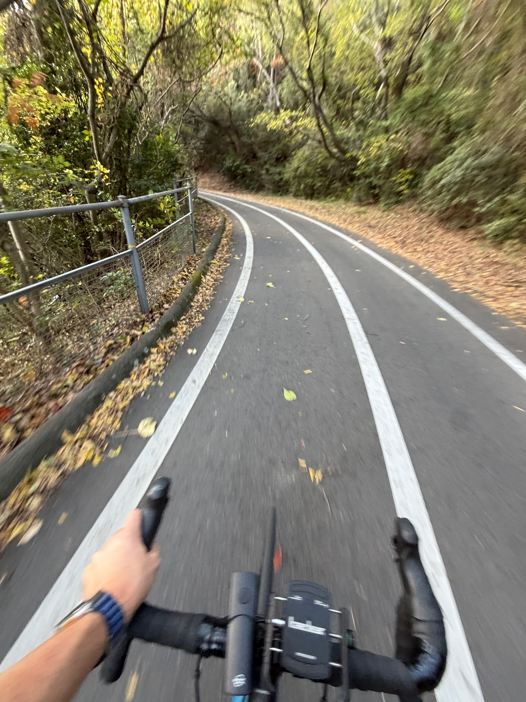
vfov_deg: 102.1
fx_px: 284
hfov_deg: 85.7
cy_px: 351
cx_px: 263
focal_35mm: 14
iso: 320
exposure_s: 1/68
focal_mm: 2.22
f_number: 2.2
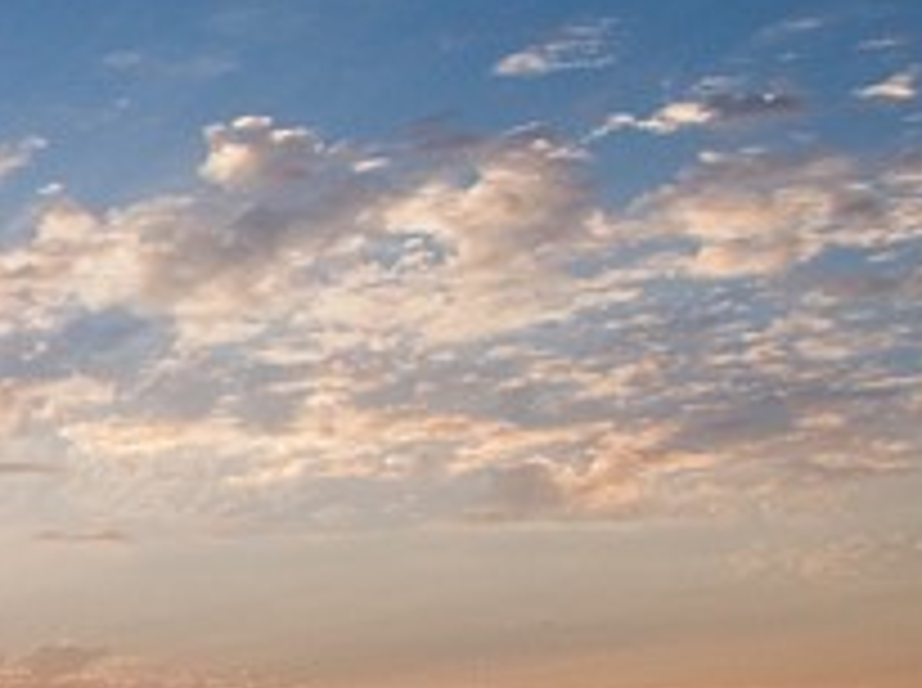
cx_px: -1012
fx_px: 3191
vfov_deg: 11.2
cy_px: 1338
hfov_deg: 13.6
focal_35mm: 120
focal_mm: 12.3
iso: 120
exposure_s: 1/15
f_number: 2.8
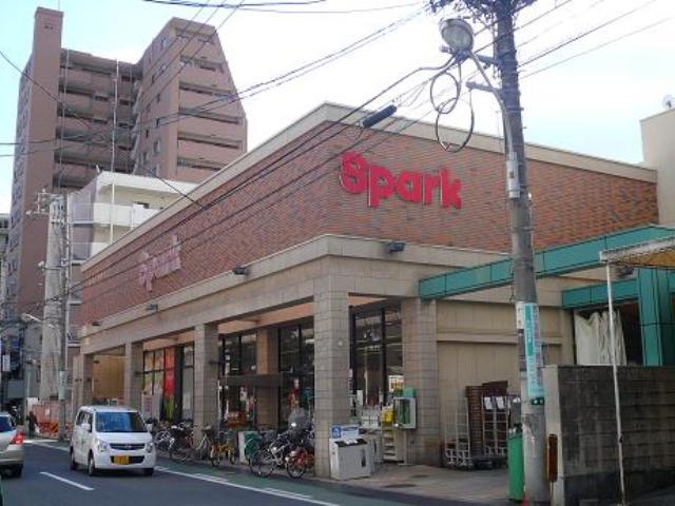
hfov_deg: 44.8
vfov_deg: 34.3
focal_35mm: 42
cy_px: 253
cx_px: 338
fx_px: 819
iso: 100
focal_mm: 6.9
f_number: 3.3
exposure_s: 1/500
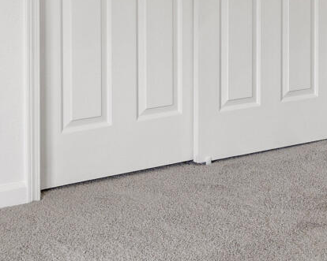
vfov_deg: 14.4
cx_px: 357
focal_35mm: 102
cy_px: -92
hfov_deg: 18.1
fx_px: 987
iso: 100
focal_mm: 10
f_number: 6.3
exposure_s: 1/2
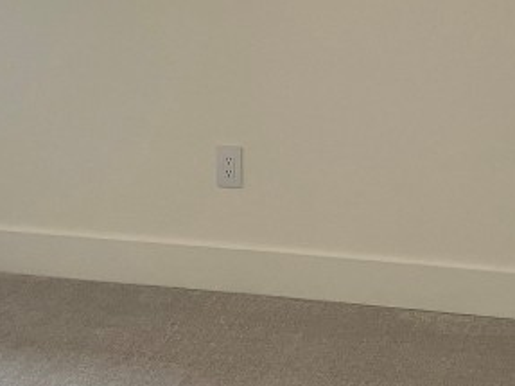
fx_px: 1487
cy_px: -61
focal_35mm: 100
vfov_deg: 14.4
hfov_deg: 19.5
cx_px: 395
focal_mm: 3.99
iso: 64
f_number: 1.8
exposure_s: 1/60
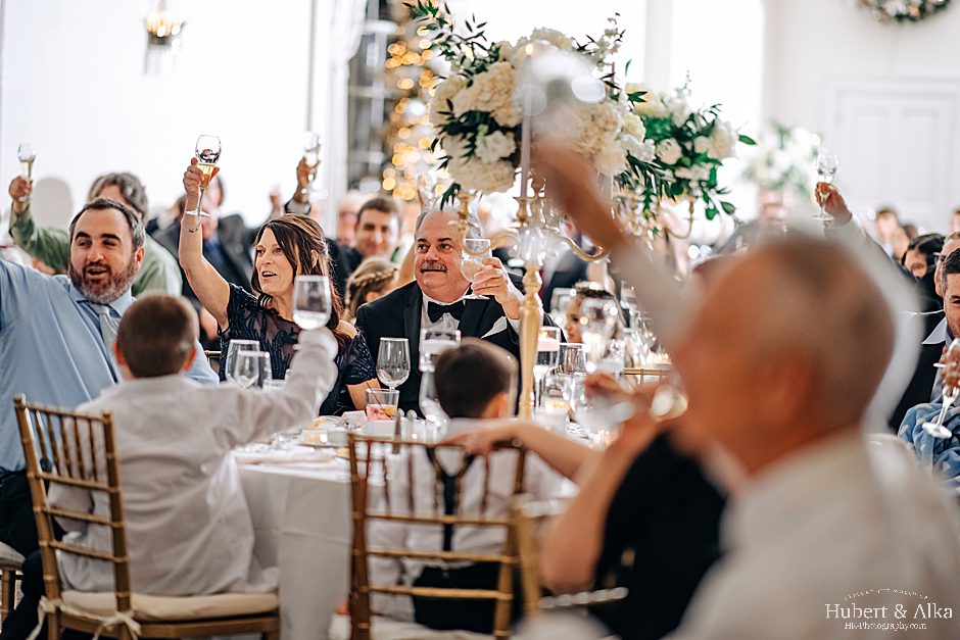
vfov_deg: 13.0
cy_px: 320
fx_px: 2800
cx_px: 480
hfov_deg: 19.5
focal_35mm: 105
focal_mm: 105
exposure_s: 1/160
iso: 500
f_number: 1.4
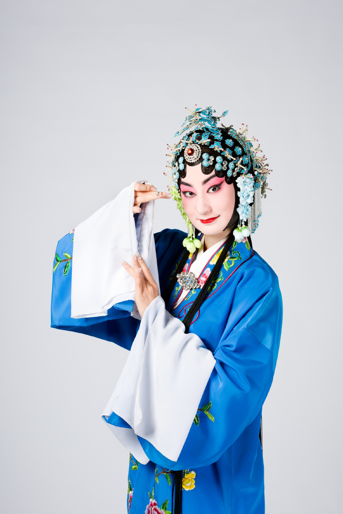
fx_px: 1214
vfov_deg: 23.9
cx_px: 172
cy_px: 257
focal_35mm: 85
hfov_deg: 16.1
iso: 64
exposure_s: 1/160
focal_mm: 85
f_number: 9
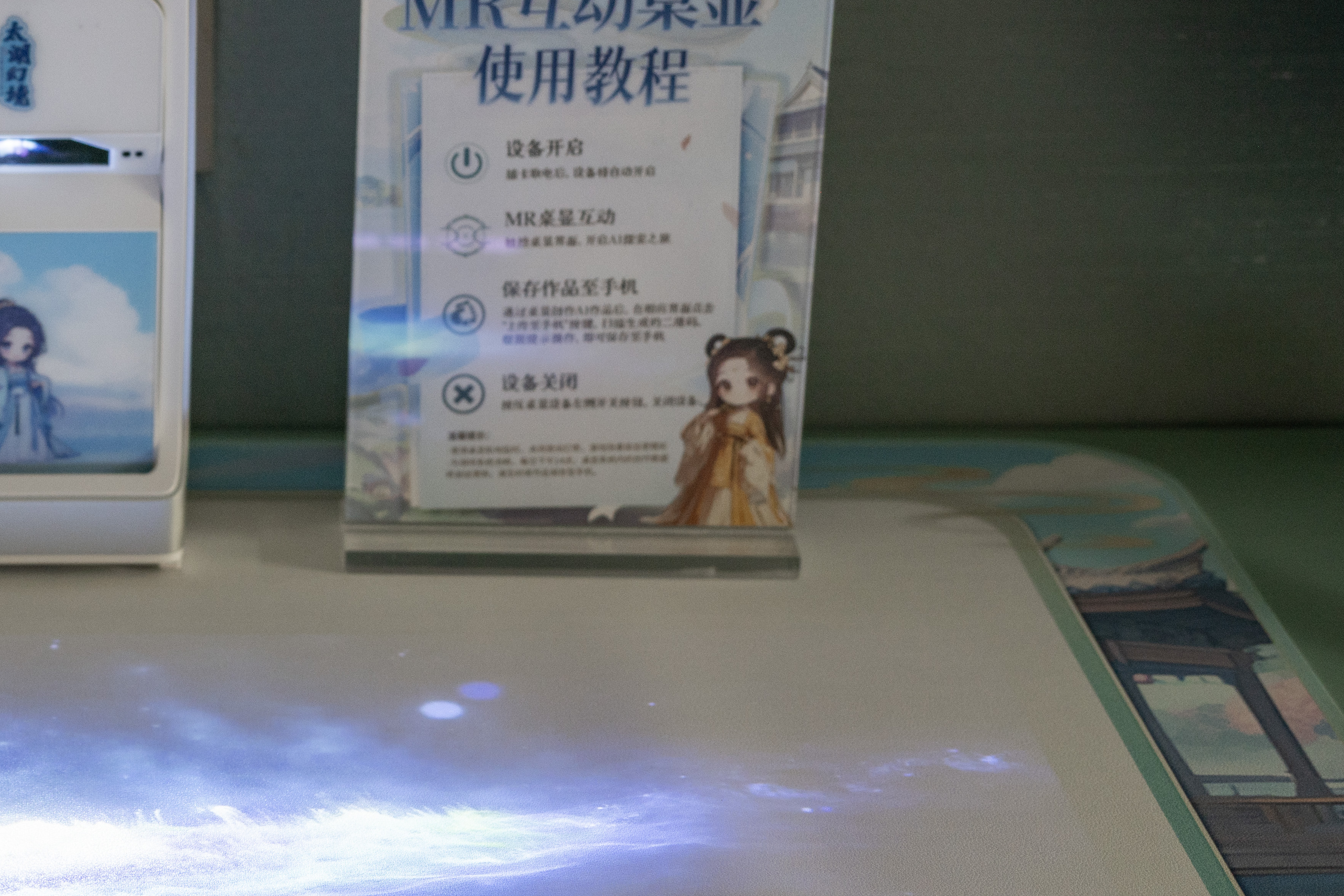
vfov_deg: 12.7
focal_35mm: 108
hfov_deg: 18.3
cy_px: 436
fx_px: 4032
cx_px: -59
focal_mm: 46
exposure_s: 1/40
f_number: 4
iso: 200
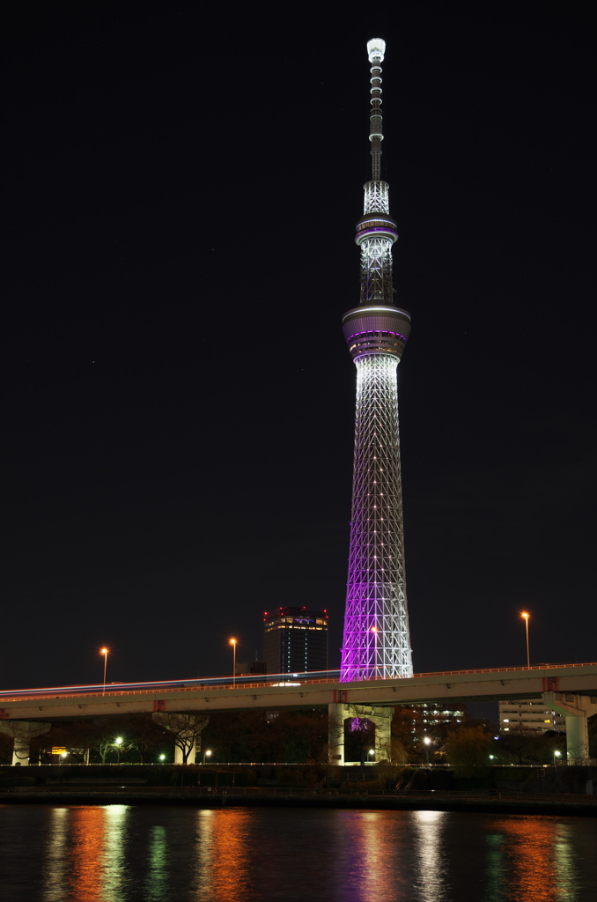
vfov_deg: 41.2
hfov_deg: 27.9
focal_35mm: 48
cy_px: 451
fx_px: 1200
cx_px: 298
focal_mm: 32
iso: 100
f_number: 5.6
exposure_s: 6
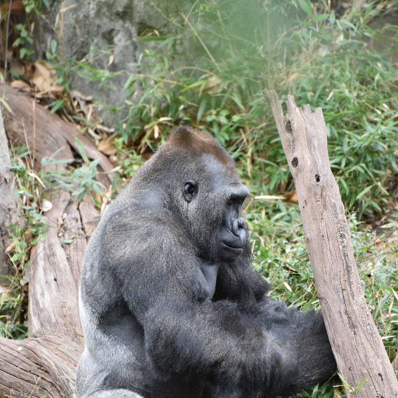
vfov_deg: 6.5
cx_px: 199
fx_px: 3499
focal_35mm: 269
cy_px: 247
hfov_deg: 6.5
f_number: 5.3
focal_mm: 210
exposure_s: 1/500
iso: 2000
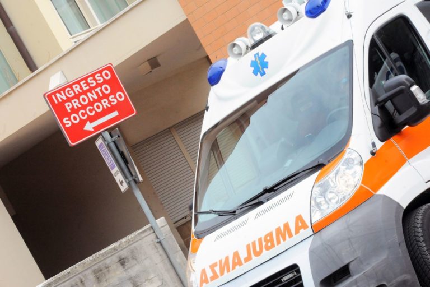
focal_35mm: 135
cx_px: 215
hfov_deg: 15.2
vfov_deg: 10.2
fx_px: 1612
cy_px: 144
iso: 4000
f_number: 16
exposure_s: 1/640
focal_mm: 135
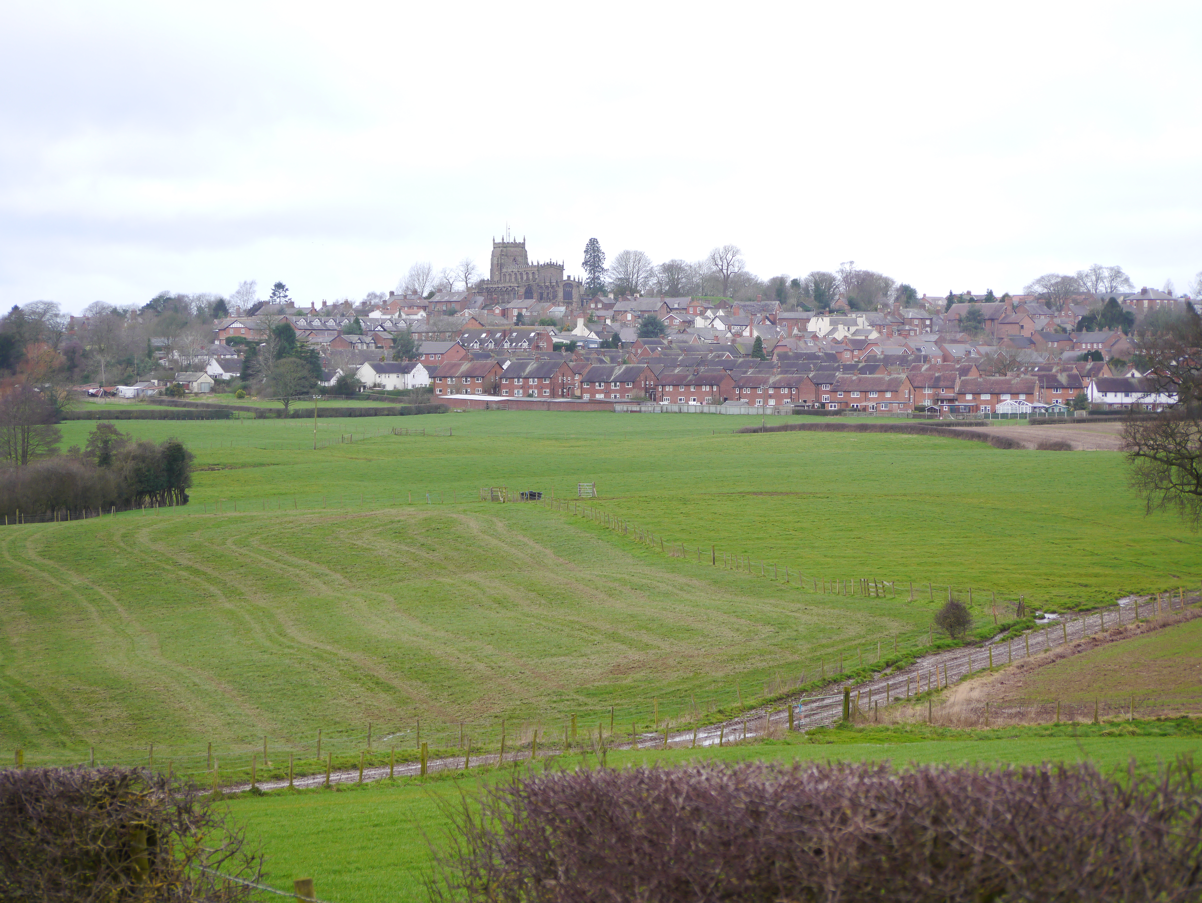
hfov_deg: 17.6
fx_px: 3891
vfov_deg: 13.2
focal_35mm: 112
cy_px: 452
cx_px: 601
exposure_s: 1/320
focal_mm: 56
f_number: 5
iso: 160
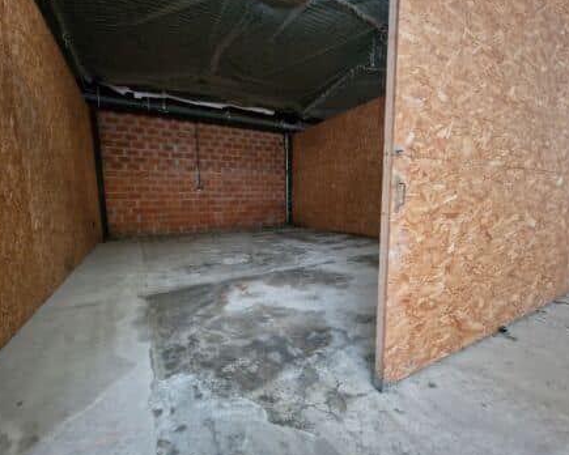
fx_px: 236
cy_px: 228
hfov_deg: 100.7
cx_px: 284
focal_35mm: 14
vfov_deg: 88.0
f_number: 2.2
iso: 1000
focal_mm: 2.2
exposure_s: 1/25
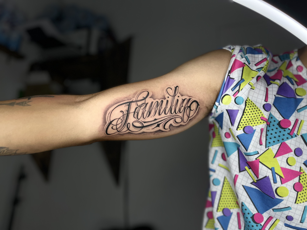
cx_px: 154
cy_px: 115
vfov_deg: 53.1
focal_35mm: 26
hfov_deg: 67.3
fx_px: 231
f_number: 1.6
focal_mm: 4.2
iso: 50
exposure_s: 1/477
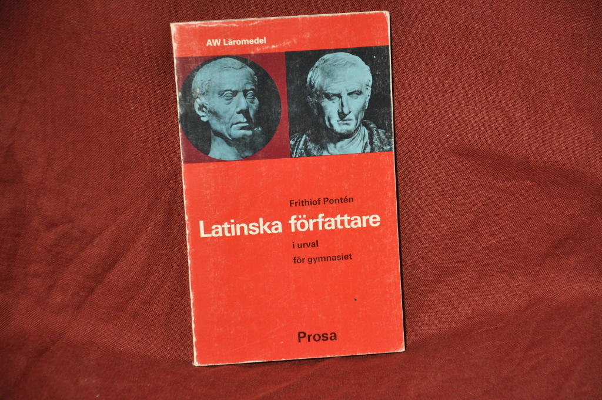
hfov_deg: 13.1
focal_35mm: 158
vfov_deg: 8.7
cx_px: 301
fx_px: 2630
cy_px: 200
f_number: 5.6
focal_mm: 105
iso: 400
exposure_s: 1/5
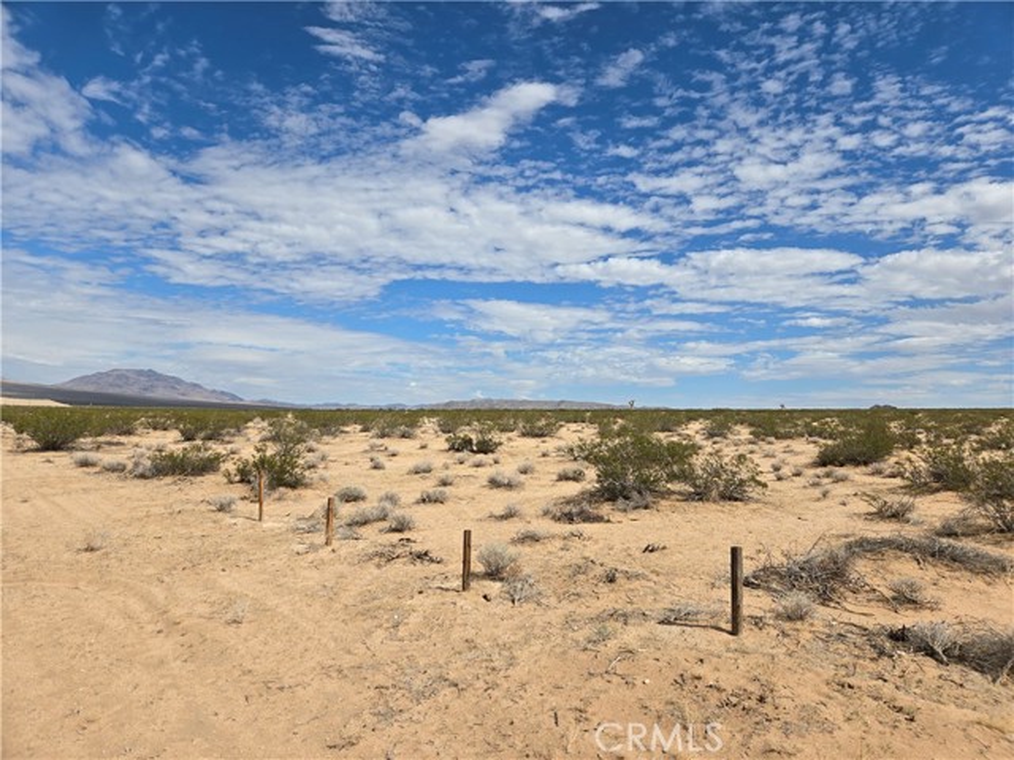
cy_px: 380
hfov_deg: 73.9
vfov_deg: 58.9
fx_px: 674
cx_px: 507
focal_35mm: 23
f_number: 1.8
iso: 25
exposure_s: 1/3758
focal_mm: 5.4
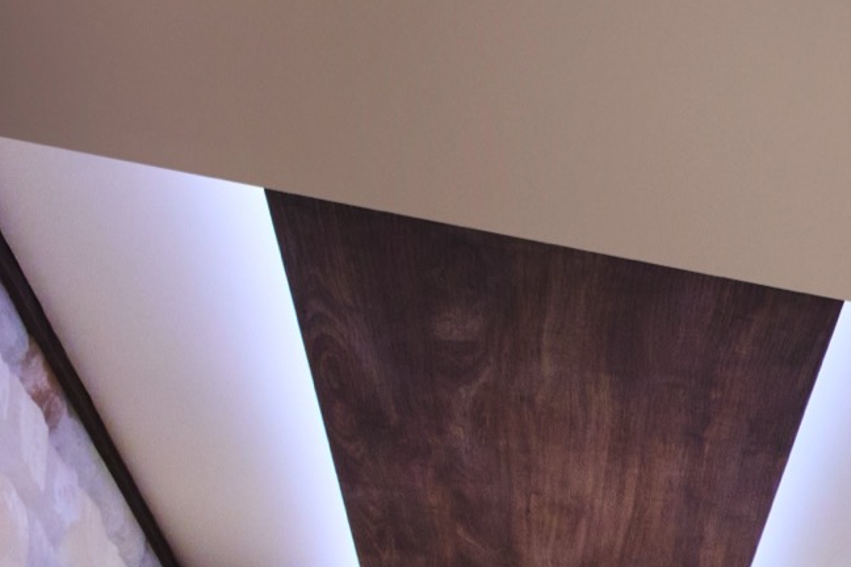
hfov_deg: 14.0
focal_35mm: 105
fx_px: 2482
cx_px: 2012
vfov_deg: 11.2
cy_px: 1311
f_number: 11
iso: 400
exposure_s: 1
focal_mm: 17
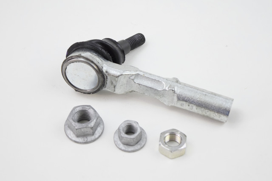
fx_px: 567
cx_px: 136
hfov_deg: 27.0
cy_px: 90
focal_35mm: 75
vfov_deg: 18.2
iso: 1600
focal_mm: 50
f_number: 5.6
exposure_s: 1/60
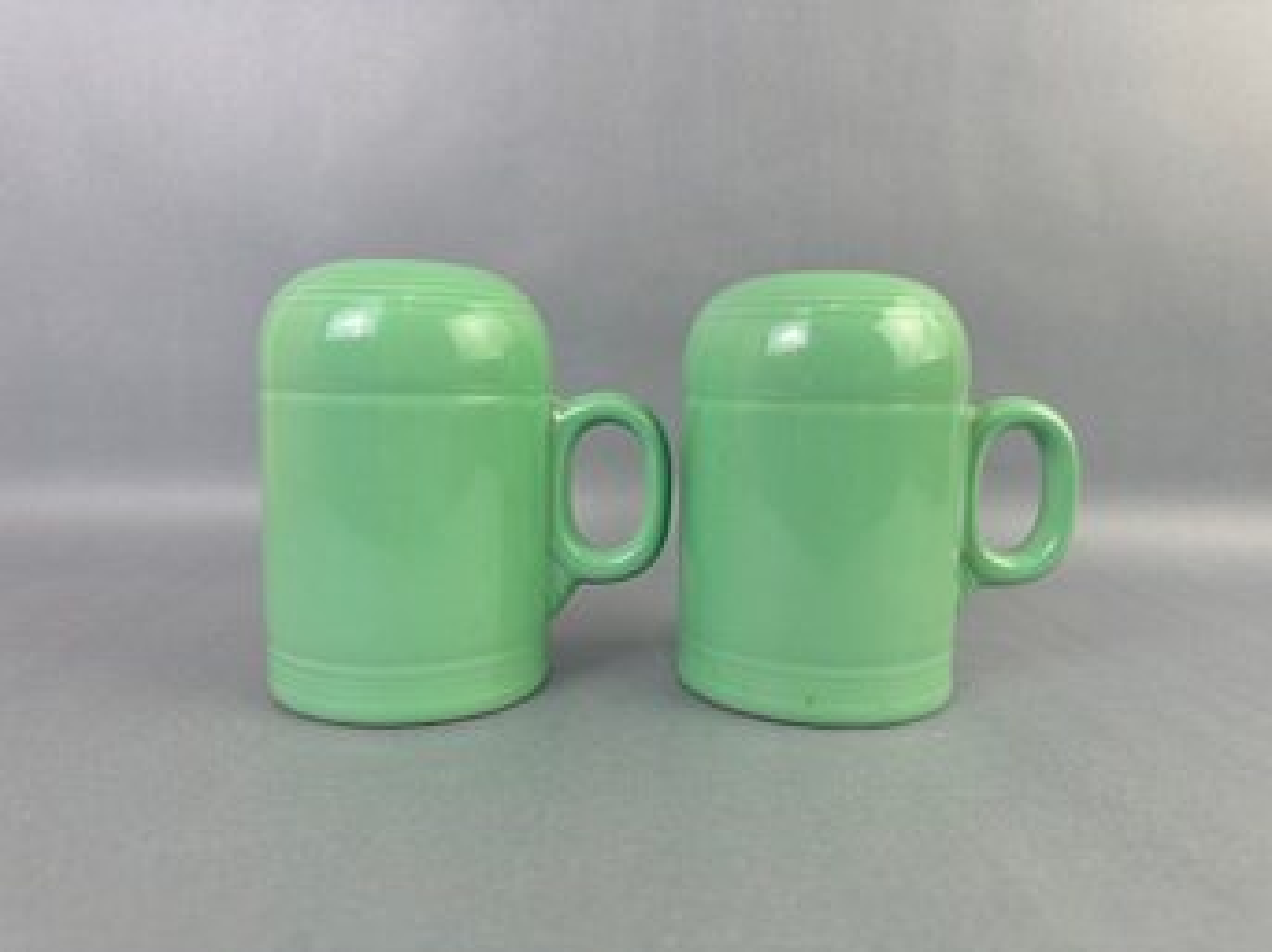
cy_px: 476
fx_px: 882
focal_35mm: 24
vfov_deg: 56.8
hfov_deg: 71.6
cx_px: 636
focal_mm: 6.76
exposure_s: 1/268
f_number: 1.78
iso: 64
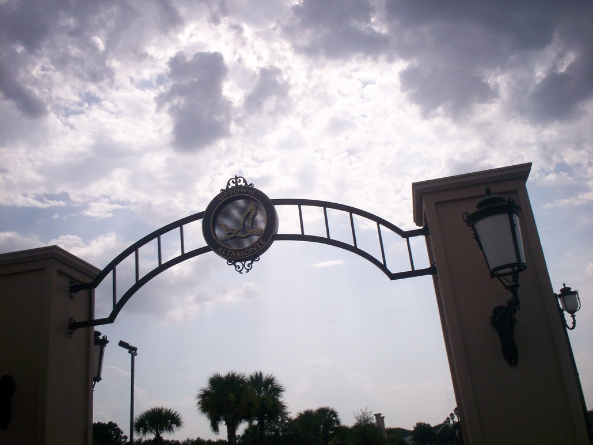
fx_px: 617
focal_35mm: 36
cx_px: 296
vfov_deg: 39.7
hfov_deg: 51.3
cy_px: 222
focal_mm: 6
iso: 100
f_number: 4.5
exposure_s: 1/2000
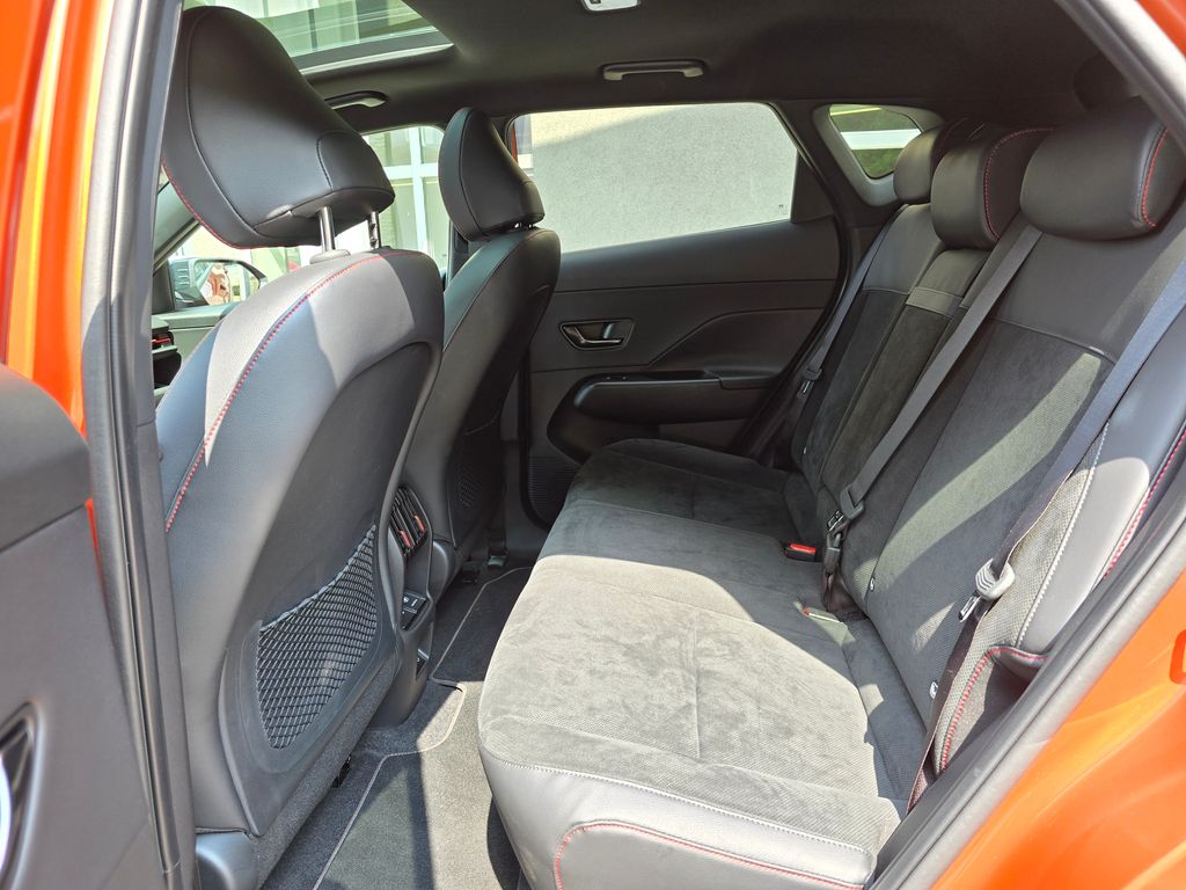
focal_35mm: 23
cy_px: 445
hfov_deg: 73.9
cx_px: 593
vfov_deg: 58.9
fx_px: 788
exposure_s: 1/180
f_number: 1.7
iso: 80
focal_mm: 6.3
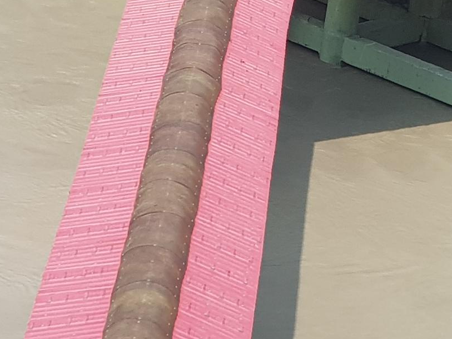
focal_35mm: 258
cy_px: -269
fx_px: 3367
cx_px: 343
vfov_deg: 5.7
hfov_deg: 7.7
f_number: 2.4
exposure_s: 1/602
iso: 25
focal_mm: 6
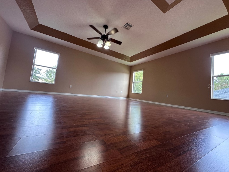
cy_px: 86
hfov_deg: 102.1
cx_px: 114
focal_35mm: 14
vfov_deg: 85.7
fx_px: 93
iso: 125
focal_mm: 2.22
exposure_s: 1/120
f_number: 2.2
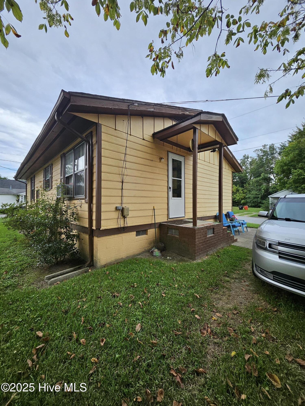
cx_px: 152
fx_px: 153
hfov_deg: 89.9
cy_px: 203
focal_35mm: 13
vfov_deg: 106.2
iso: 32
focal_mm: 1.74
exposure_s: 1/348
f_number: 2.2
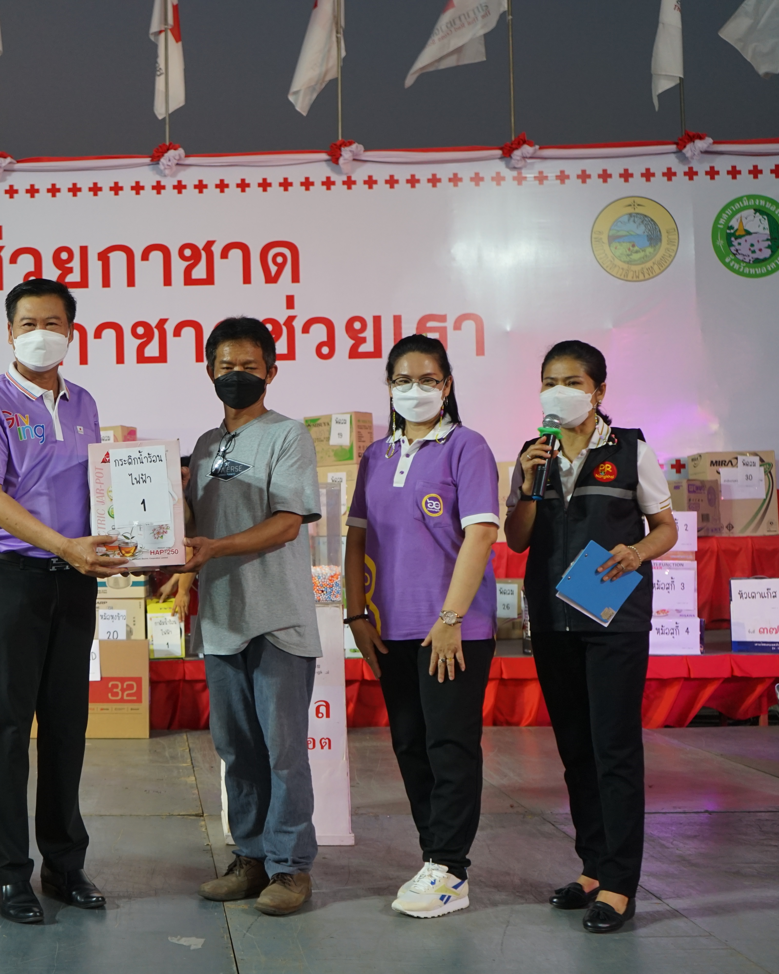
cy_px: 487
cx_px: 126
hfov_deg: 30.5
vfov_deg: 38.8
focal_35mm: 48
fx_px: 1383
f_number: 4
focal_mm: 34
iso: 800
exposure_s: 1/160
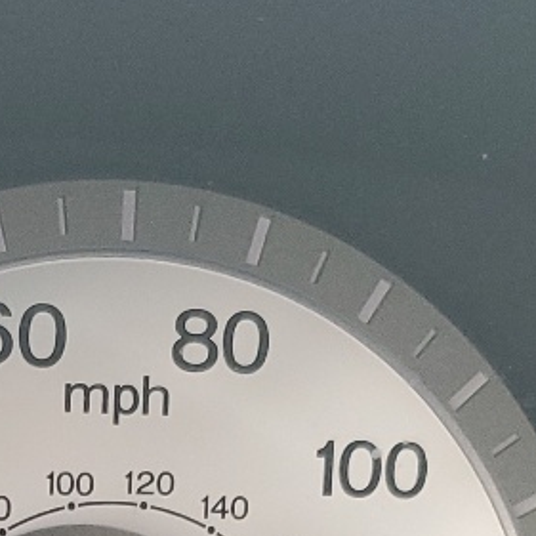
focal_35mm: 131
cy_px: 931
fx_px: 2295
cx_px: -27
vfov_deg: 12.3
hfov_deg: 13.1
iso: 93
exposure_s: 1/120
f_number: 1.5
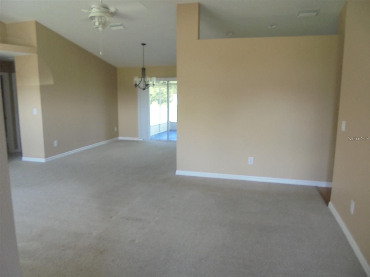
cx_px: 185
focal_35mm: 26
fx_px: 278
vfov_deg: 53.1
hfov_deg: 67.3
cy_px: 138
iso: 100
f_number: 3.5
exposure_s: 1/30
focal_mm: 4.6
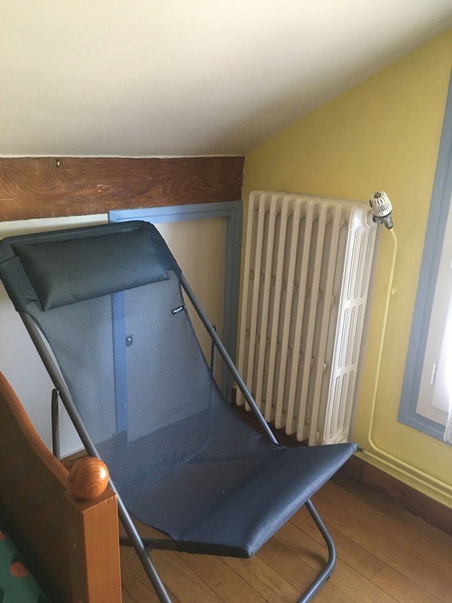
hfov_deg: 48.2
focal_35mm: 29
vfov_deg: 61.7
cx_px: 226
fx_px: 505
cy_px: 302
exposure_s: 1/33
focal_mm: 4.15
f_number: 2.2
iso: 200
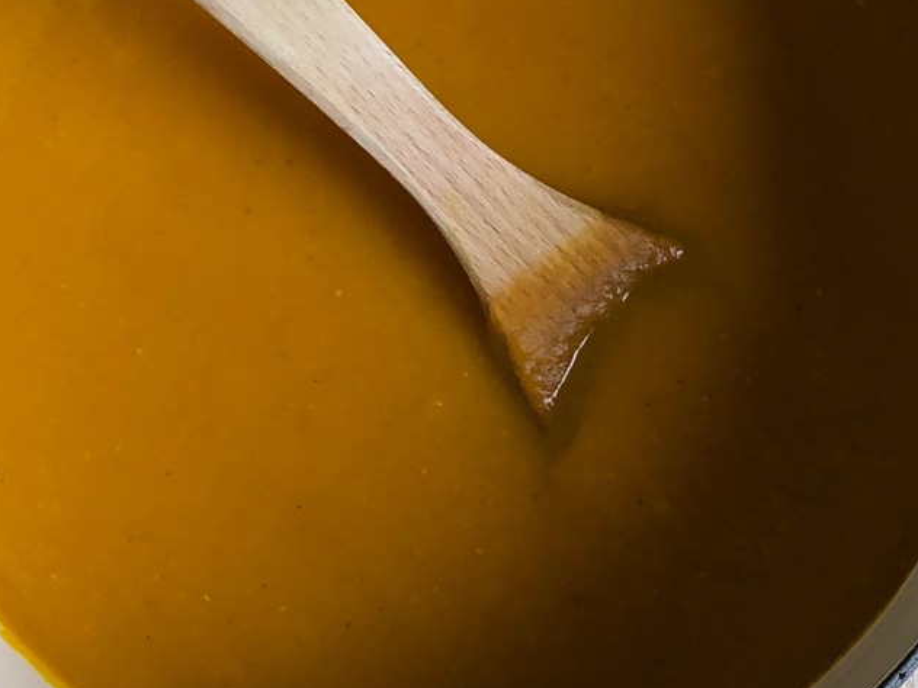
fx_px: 2254
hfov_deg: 22.5
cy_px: 740
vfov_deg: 16.9
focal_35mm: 85
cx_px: 828
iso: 32
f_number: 1.8
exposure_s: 1/45
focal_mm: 3.99
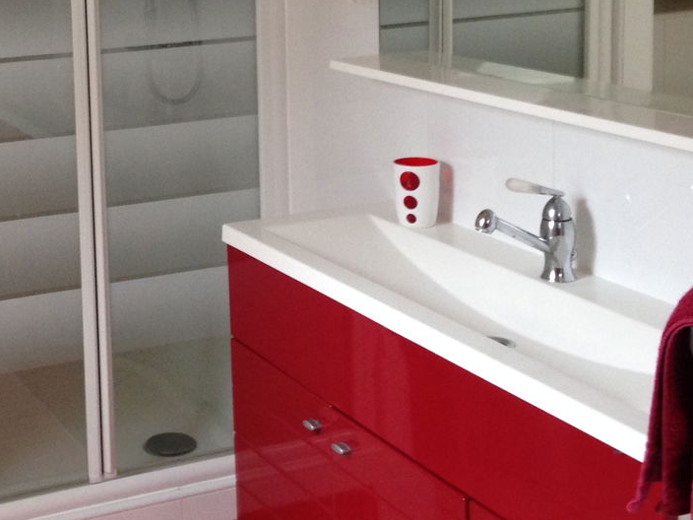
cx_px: 128
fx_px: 1501
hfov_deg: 25.5
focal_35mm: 75
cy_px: 31
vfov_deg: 19.2
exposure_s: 1/20
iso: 125
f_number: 2.4
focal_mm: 4.12
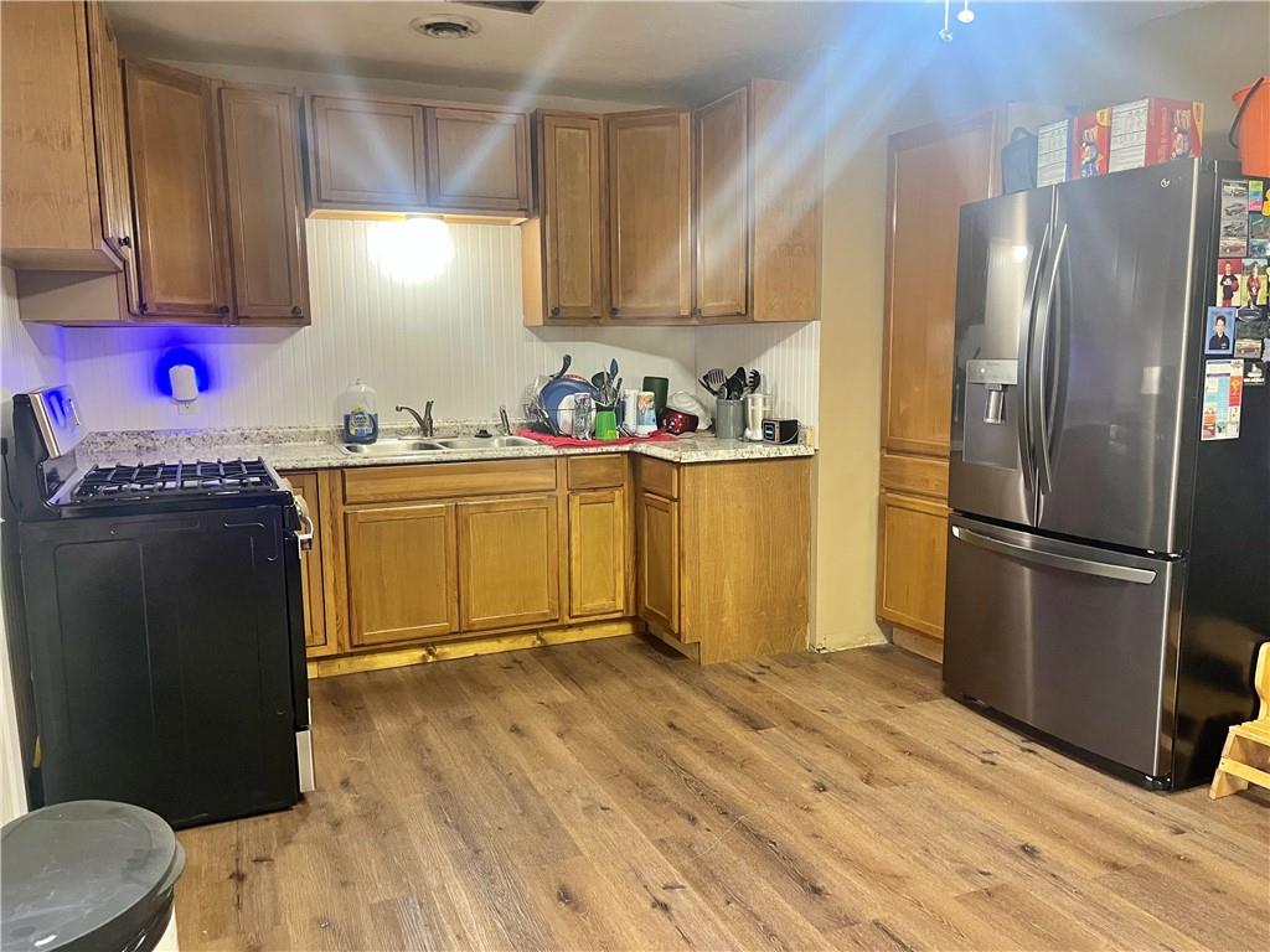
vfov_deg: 53.1
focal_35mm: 26
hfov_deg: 67.3
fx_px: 954
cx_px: 635
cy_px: 476
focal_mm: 5.1
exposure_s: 1/60
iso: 320
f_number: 1.6
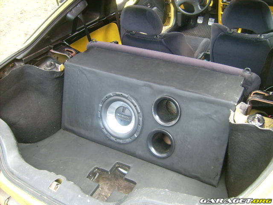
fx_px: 276
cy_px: 102
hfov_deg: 52.6
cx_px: 136
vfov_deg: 40.7
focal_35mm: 35
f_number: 2.8
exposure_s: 1/24
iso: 50
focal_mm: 5.95
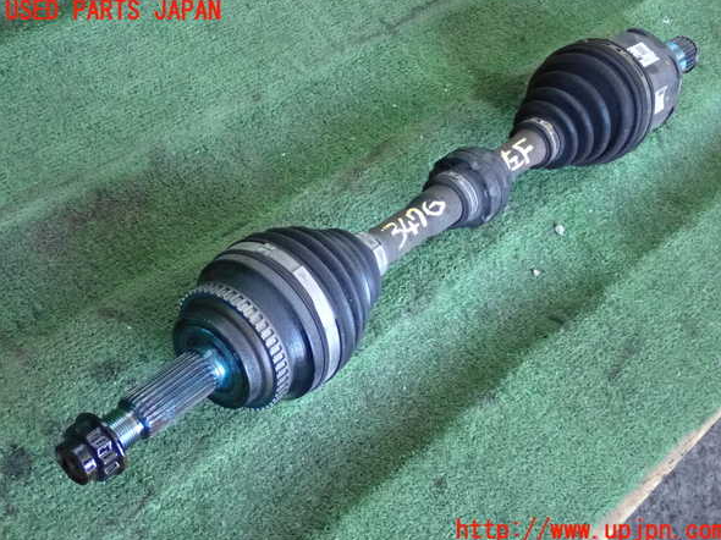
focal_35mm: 59
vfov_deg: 24.8
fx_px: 1228
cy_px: 271
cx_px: 365
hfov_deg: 32.7
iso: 2500
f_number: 3.5
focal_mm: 10.35
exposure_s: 1/125
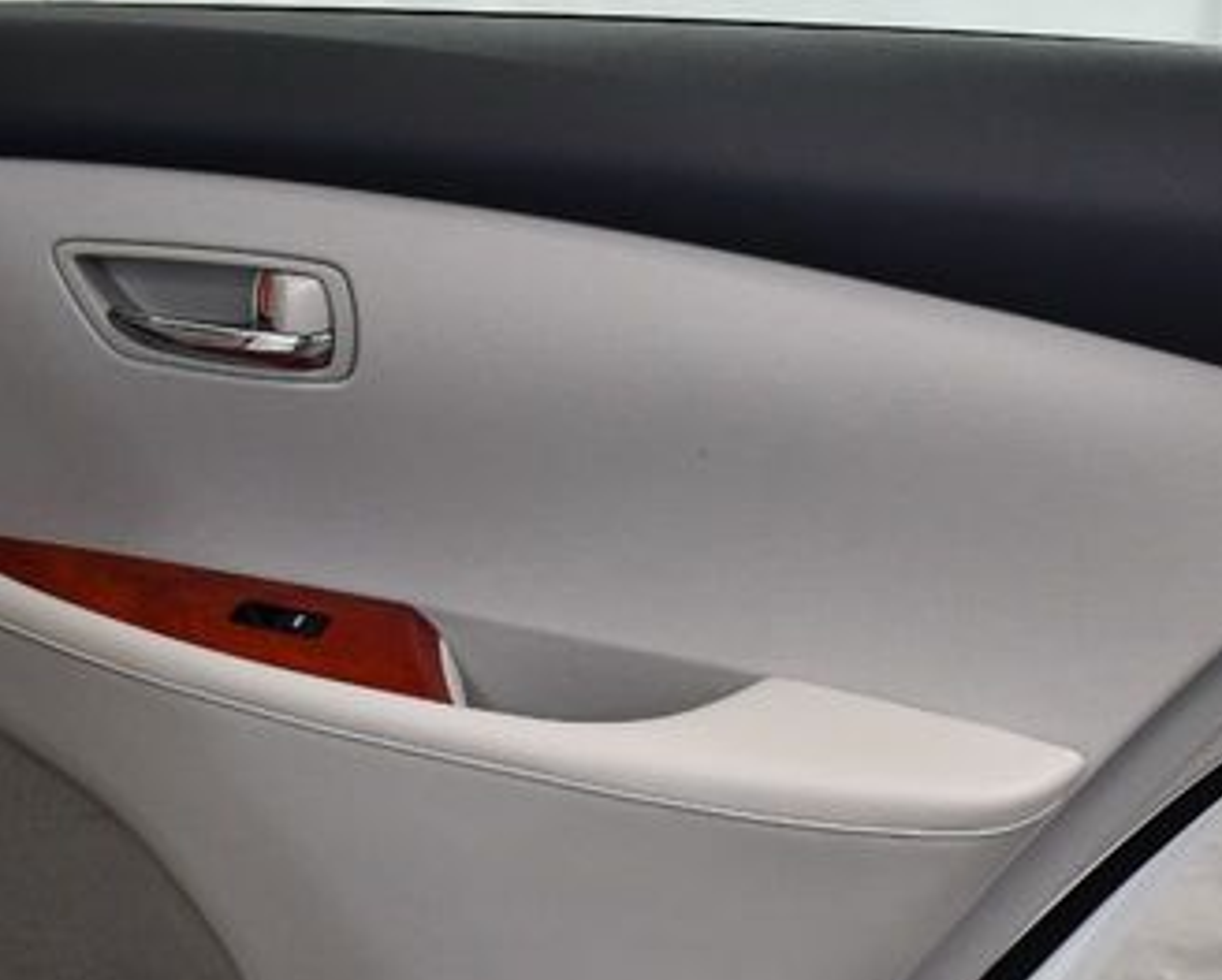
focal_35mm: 66
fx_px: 2389
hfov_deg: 28.6
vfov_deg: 23.1
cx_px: 771
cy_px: 647
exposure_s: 1/125
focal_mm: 18
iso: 1100
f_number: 3.5
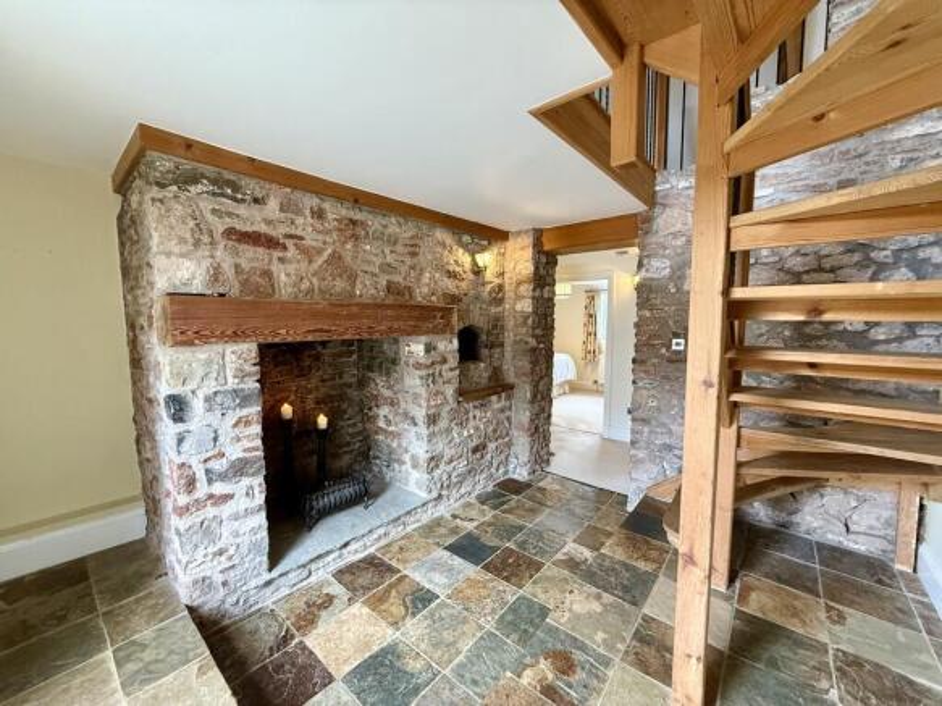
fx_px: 381
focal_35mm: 14
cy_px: 353
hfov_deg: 102.1
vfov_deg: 85.7
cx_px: 471
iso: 400
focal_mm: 2.22
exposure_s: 1/62
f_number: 2.2
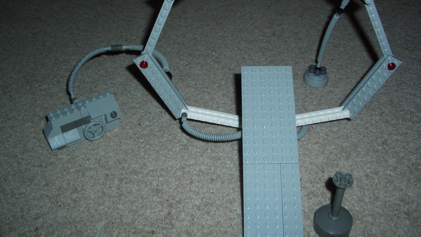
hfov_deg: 51.6
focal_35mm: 39
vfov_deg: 30.3
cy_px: 91
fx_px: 435
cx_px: 209
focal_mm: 5.8
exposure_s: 1/60
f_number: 4.3
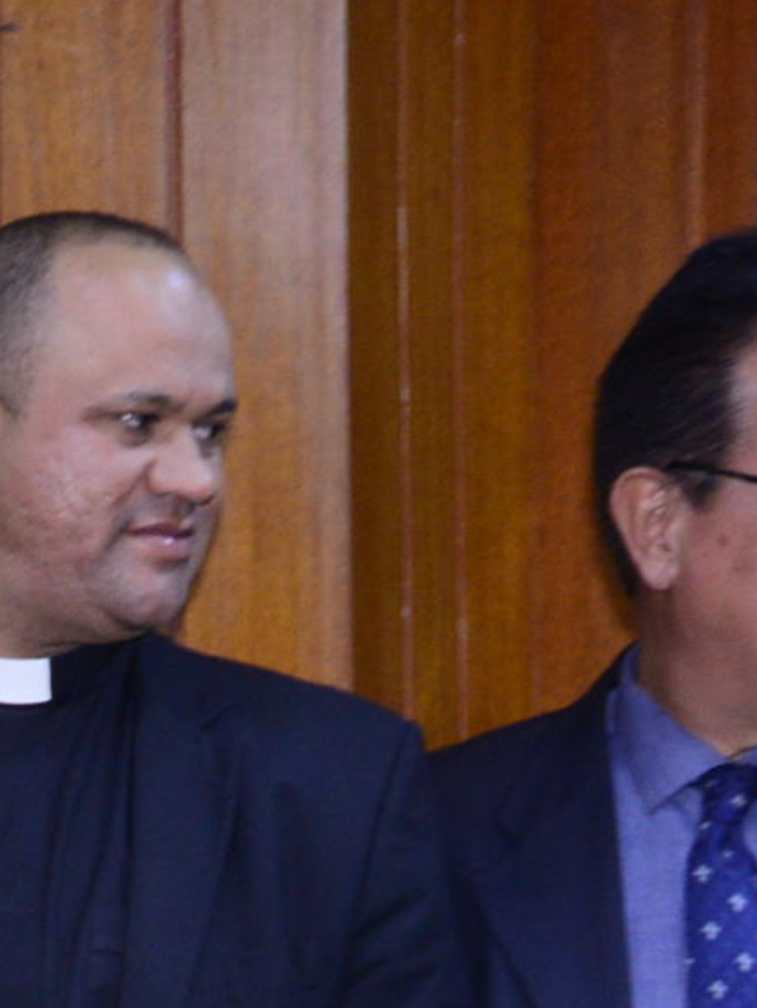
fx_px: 5126
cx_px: -957
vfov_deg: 10.7
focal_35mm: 176
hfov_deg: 7.9
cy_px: 1665
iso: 2000
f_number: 4.5
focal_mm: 35
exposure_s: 1/60
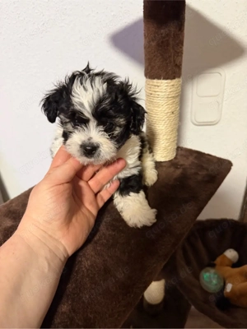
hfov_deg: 56.8
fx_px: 228
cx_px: 124
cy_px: 164
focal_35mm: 24
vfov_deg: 71.6
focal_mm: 6.76
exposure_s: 1/50
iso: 640
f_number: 1.78
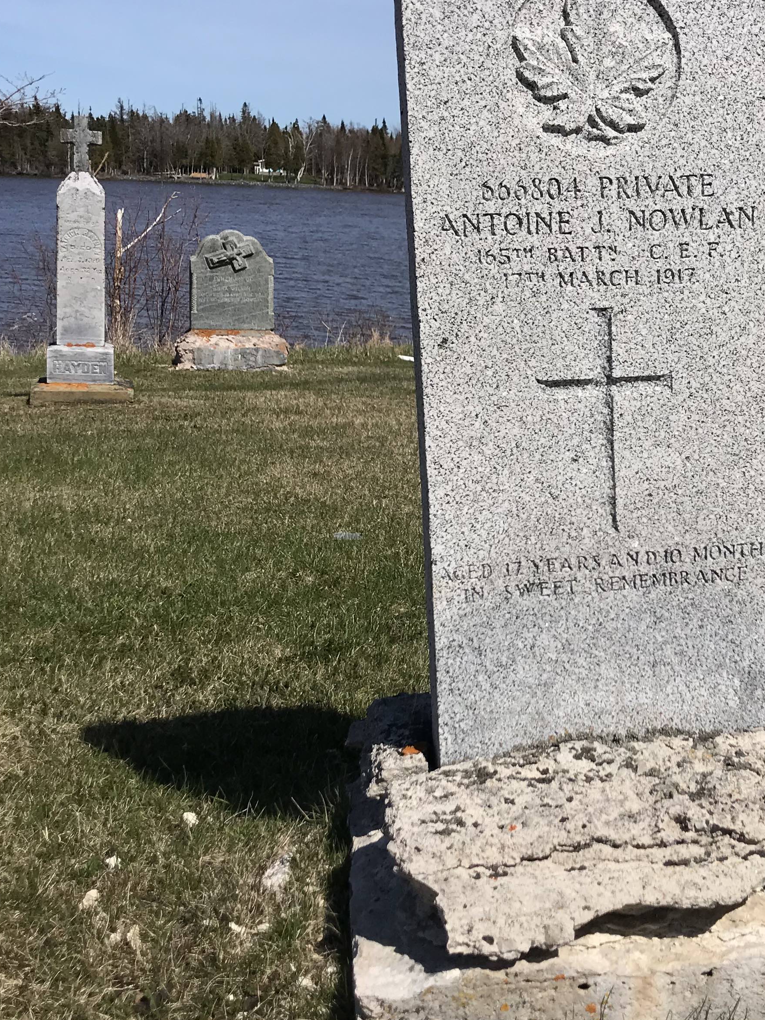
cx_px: 594
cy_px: 491
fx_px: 1414
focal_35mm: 48
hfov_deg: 29.7
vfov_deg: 39.7
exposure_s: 1/5650
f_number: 1.8
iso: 20
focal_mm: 3.99
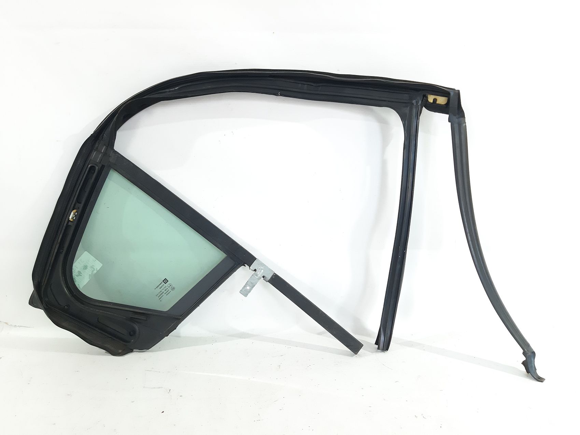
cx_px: 290
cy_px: 218
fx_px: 452
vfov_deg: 51.3
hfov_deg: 65.3
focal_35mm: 27
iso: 250
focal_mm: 3.93
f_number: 1.7
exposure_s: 1/50
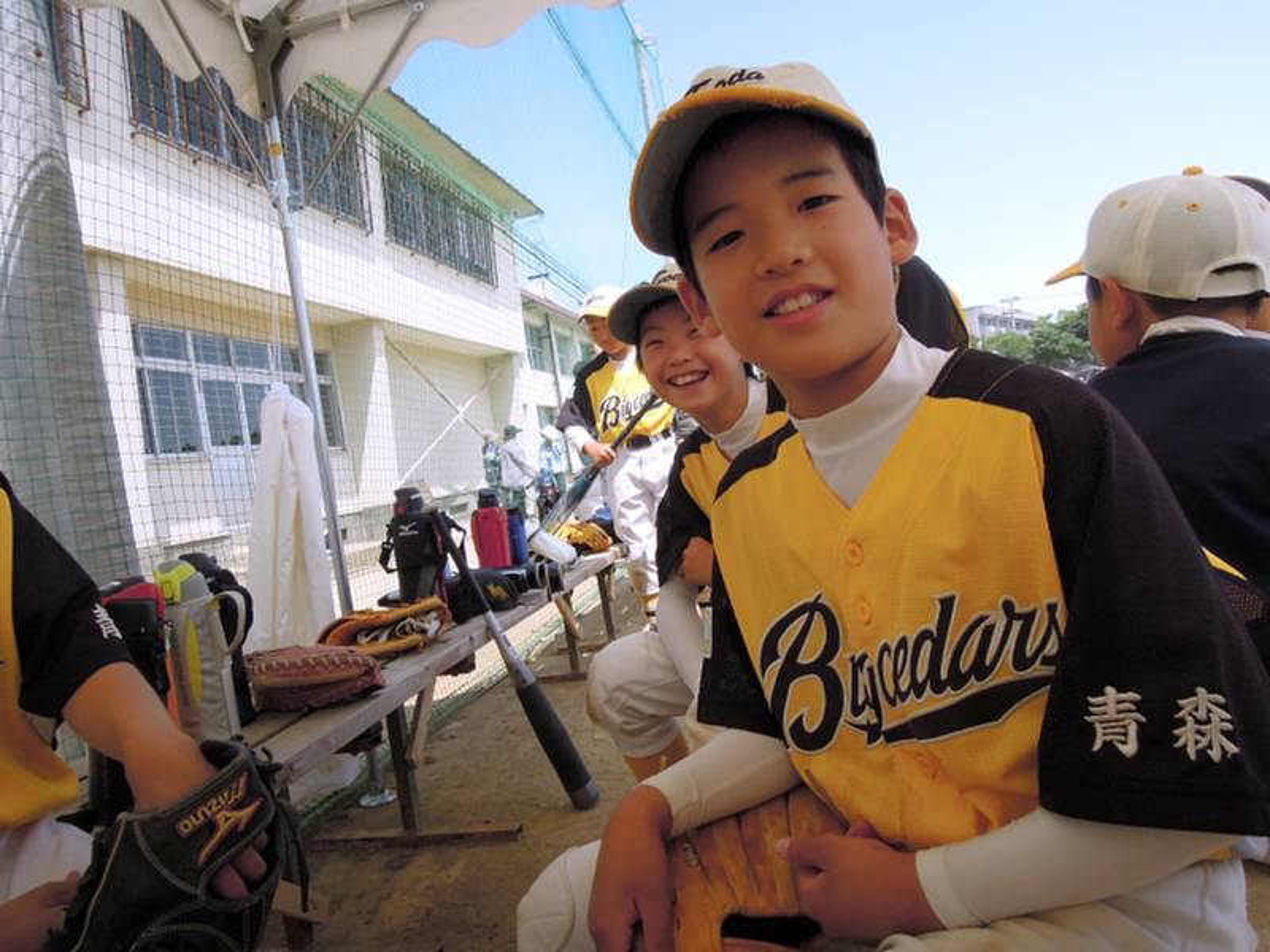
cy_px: 476
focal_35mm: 24
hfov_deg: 71.6
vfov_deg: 56.8
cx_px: 635
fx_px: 881
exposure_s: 1/1600
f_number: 3.2
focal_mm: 4.3
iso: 160
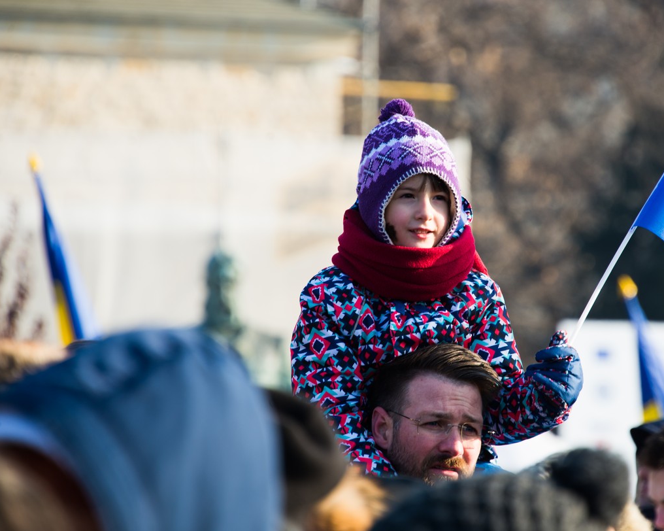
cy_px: 271
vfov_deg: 3.9
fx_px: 7818
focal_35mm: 398
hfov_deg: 4.9
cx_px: 446
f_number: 7.1
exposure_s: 1/160
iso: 100
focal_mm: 300
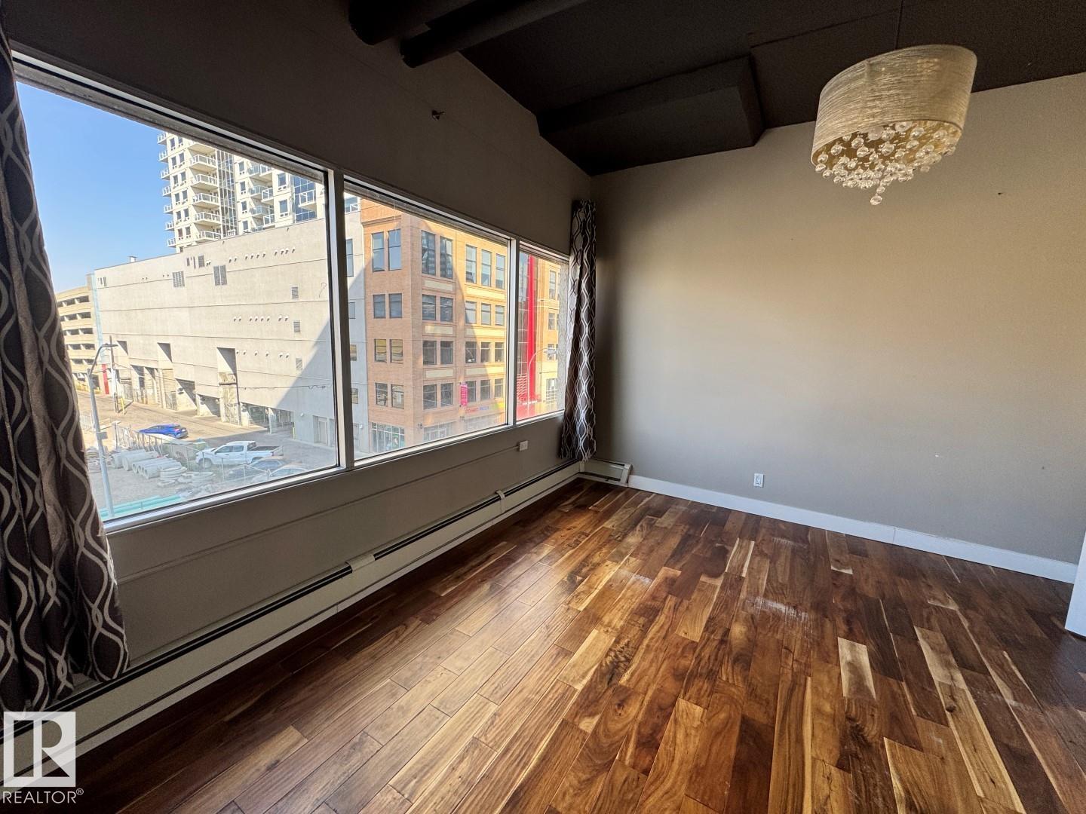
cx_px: 543
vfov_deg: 85.7
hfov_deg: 102.1
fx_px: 439
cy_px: 407
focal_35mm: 14
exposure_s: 1/99
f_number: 2.2
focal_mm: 2.22
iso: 40
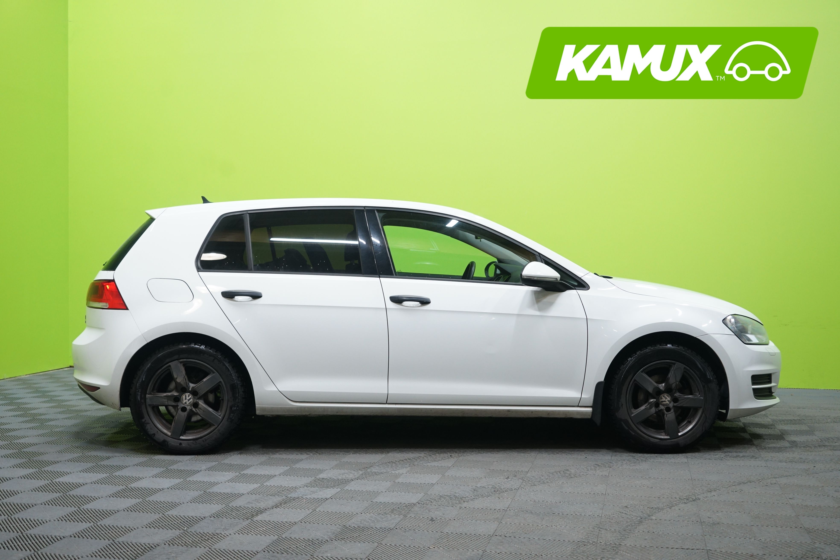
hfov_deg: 48.5
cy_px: 280
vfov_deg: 33.4
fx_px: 933
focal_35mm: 40
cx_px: 420
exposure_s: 1/20
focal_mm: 40
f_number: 4.5
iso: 1000
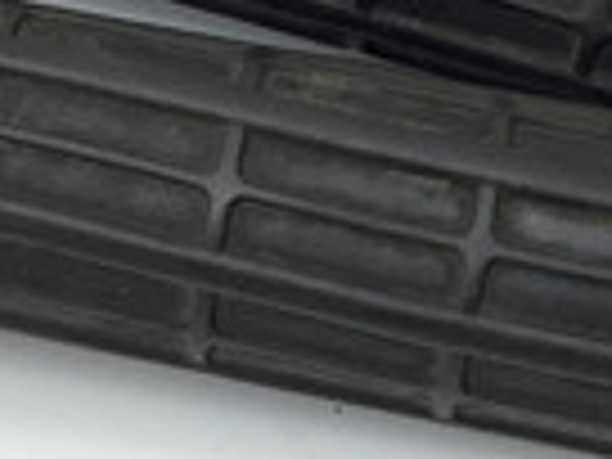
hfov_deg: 14.4
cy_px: 148
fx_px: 2422
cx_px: 333
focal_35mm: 137
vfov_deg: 10.8
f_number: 2.4
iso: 40
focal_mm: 3.3
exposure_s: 1/100
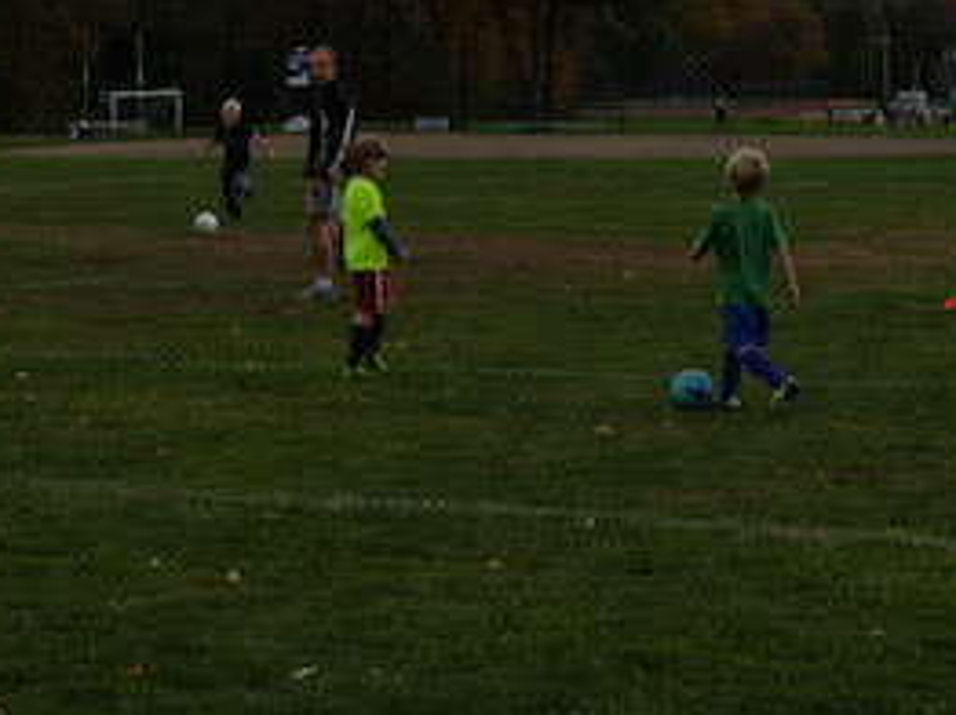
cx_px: 633
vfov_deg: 13.1
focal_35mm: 112
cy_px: 22
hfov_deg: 17.5
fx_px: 3090
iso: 160
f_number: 4
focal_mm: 9.9
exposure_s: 1/160
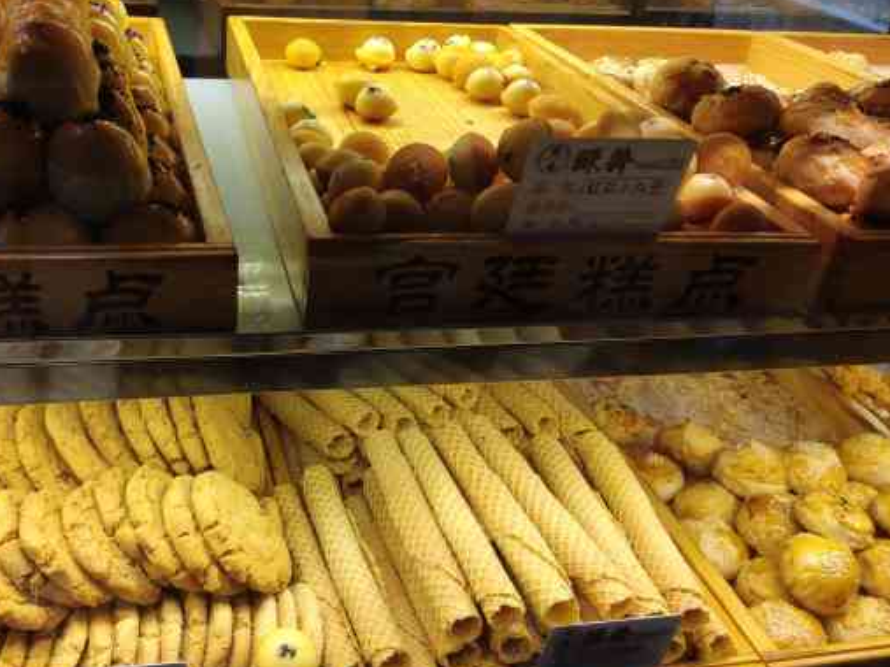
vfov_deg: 48.2
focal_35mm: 29
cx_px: 284
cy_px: 338
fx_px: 745
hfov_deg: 60.0
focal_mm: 4.22
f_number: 1.8
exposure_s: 1/100
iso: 102
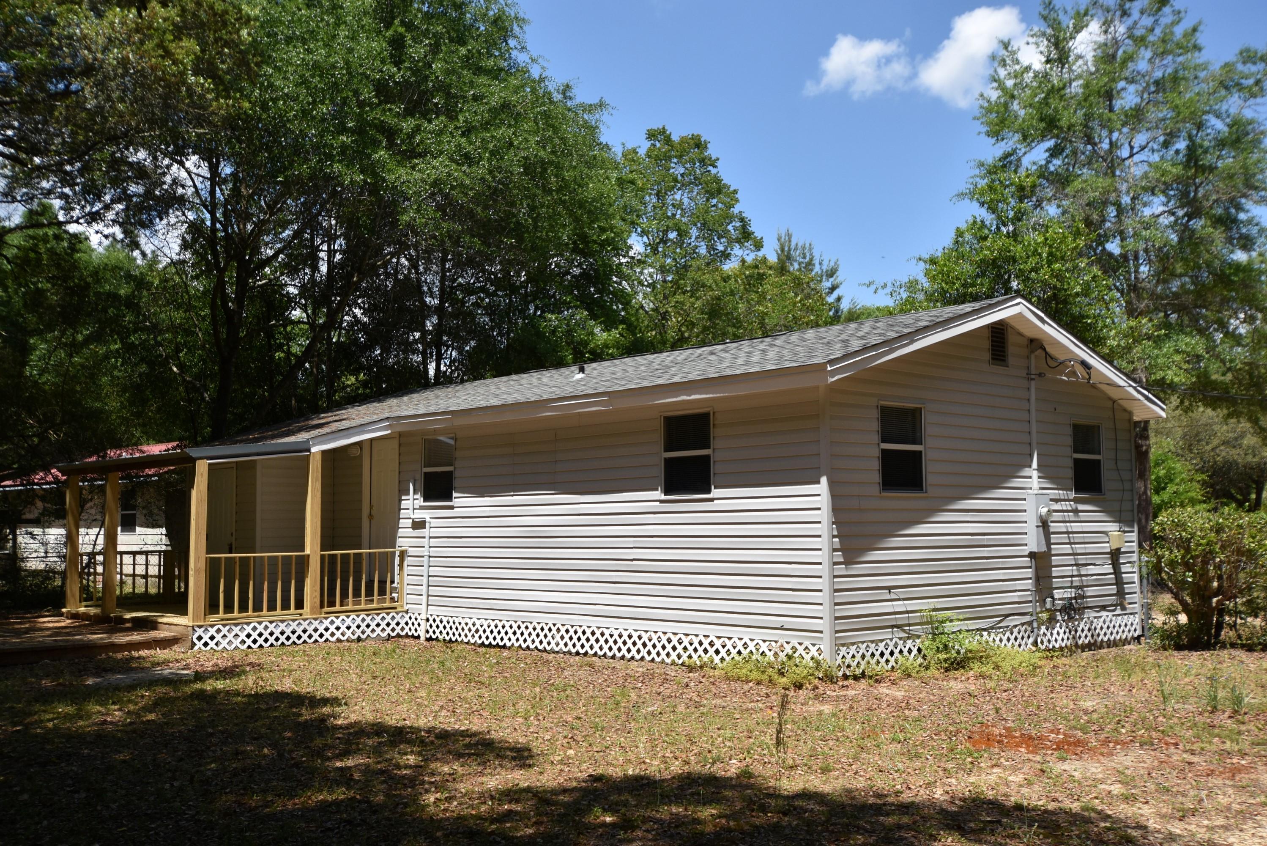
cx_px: 634
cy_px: 423
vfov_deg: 36.9
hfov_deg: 53.1
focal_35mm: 36
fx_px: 1267
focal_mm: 24
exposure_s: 1/500
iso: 220
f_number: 8
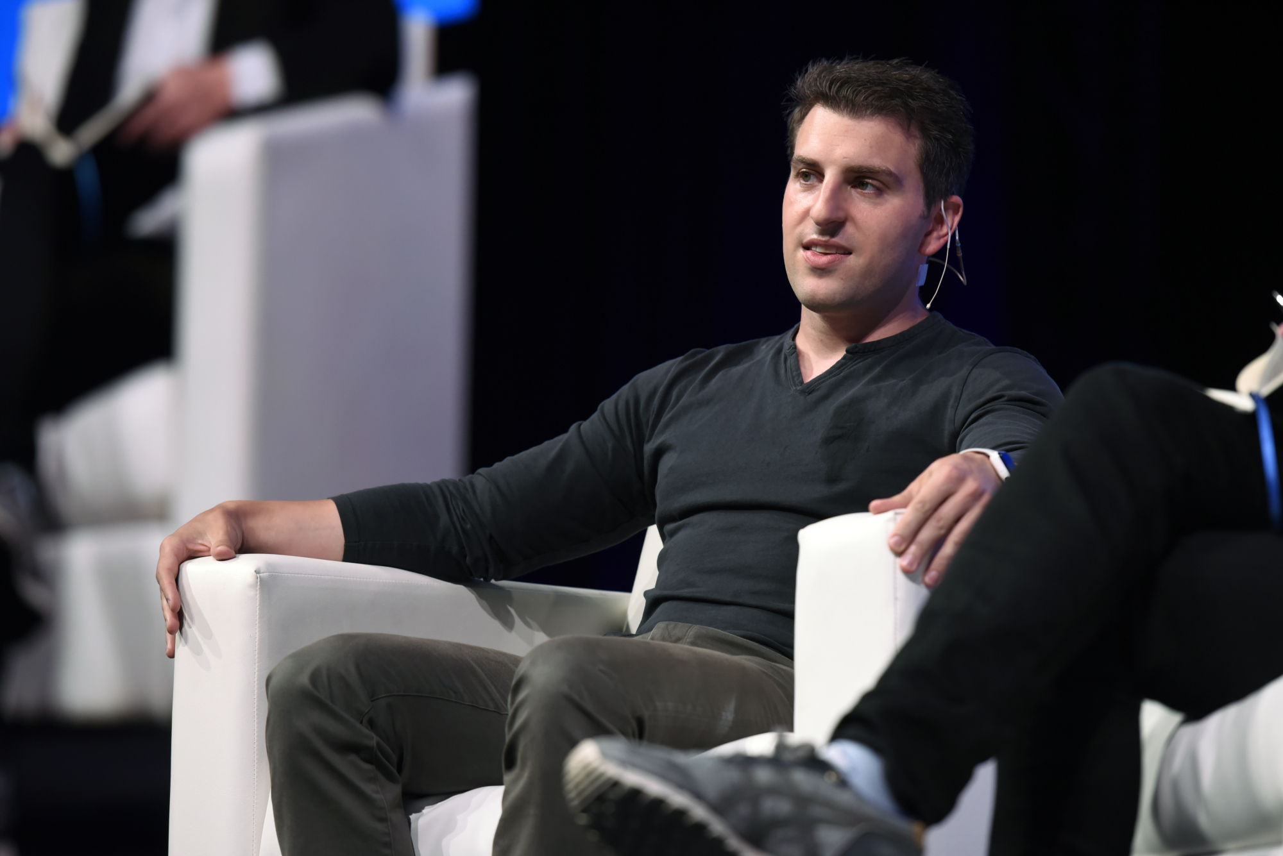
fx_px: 6239
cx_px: 642
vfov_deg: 7.9
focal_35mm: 175
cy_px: 428
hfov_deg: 11.7
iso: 1600
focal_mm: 175
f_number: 4
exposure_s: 1/400
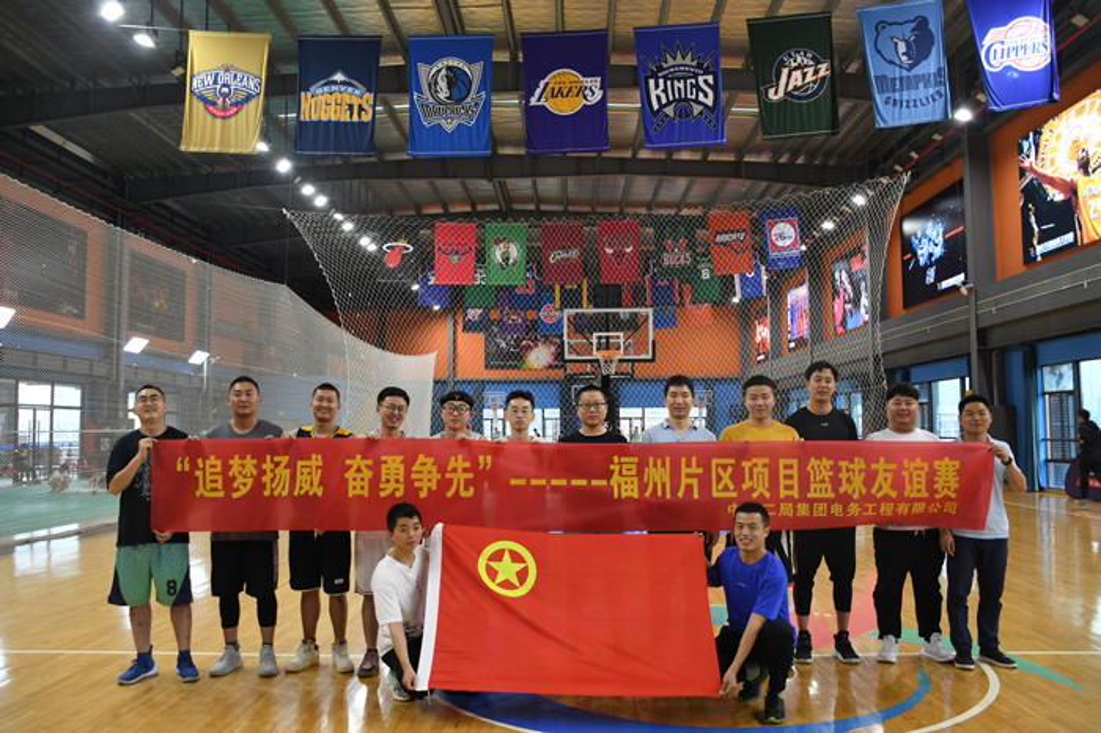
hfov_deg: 62.0
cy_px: 366
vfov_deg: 43.6
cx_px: 550
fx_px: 917
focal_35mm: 30
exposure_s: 1/60
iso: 400
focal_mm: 20
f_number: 4
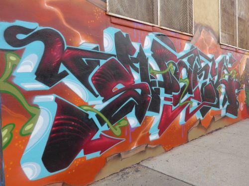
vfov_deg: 48.2
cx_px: 124
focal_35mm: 29
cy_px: 93
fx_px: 209
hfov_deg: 61.7
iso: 80
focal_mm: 6
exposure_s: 1/160
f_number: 2.8
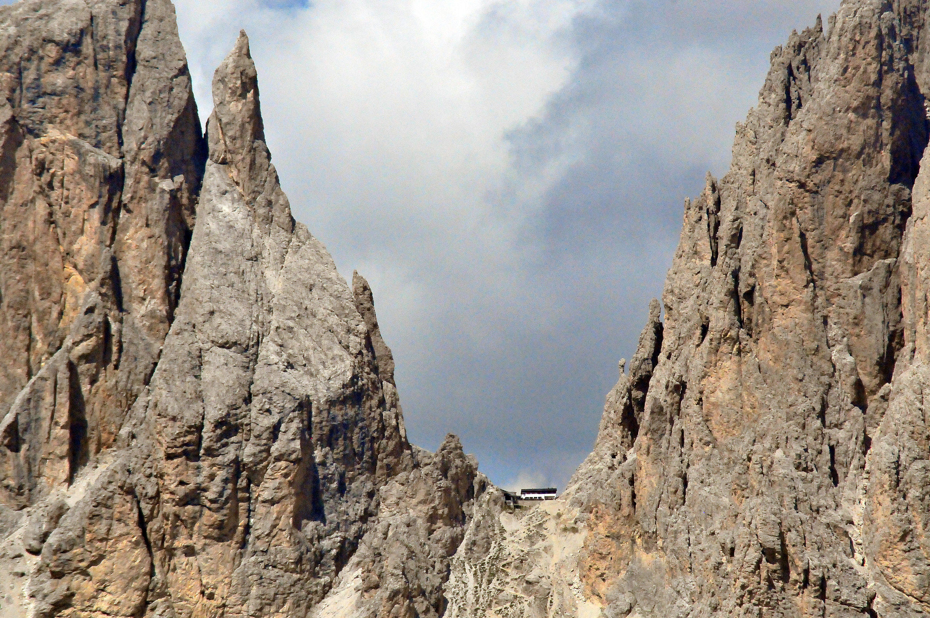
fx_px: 11611
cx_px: 465
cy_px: 309
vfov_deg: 3.0
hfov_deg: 4.6
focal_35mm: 450
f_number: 14
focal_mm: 300
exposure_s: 1/1600
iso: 3200
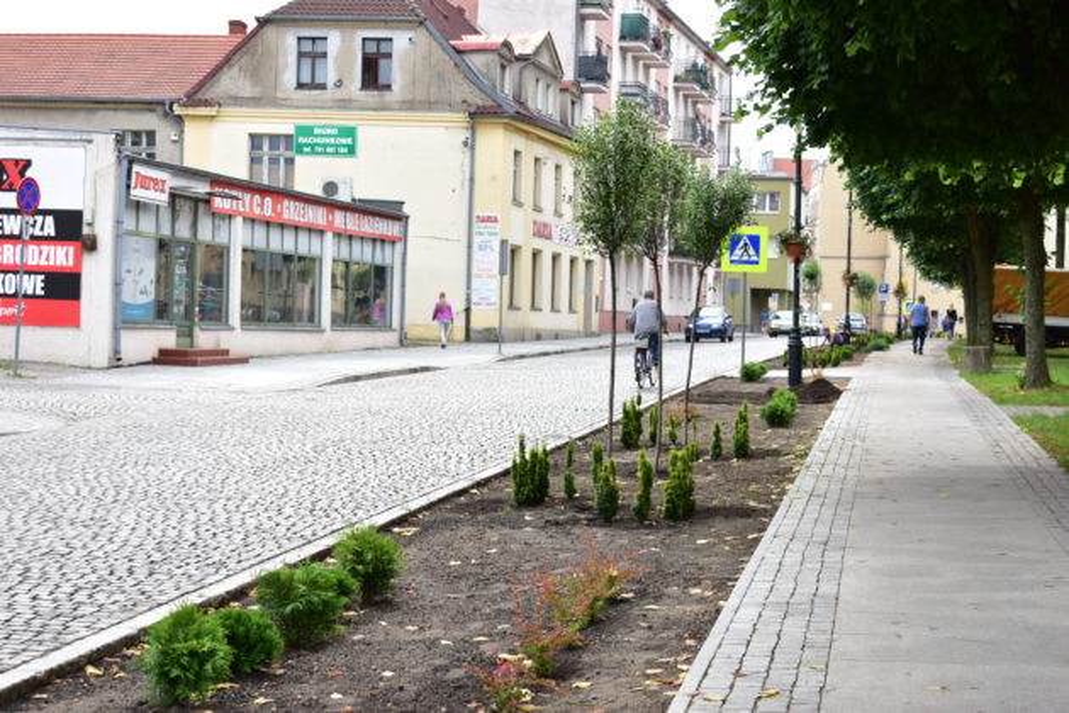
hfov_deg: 29.9
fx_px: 2004
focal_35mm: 68
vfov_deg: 20.2
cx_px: 534
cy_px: 356
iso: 400
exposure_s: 1/320
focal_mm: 45
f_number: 6.3
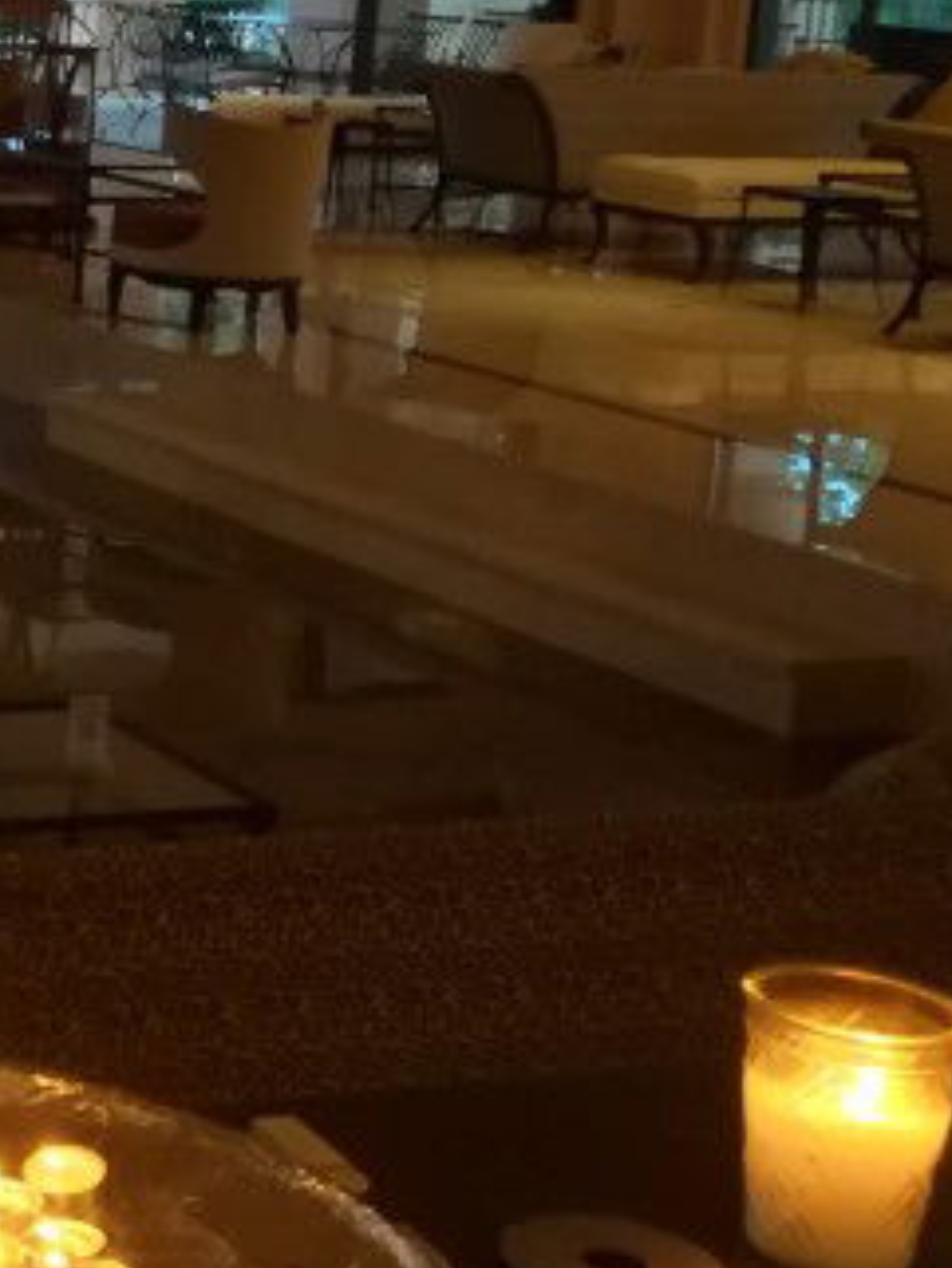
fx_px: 3042
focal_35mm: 83
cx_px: -359
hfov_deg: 16.6
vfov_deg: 23.4
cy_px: 403
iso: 400
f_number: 2.2
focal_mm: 3.83
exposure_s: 1/33.3
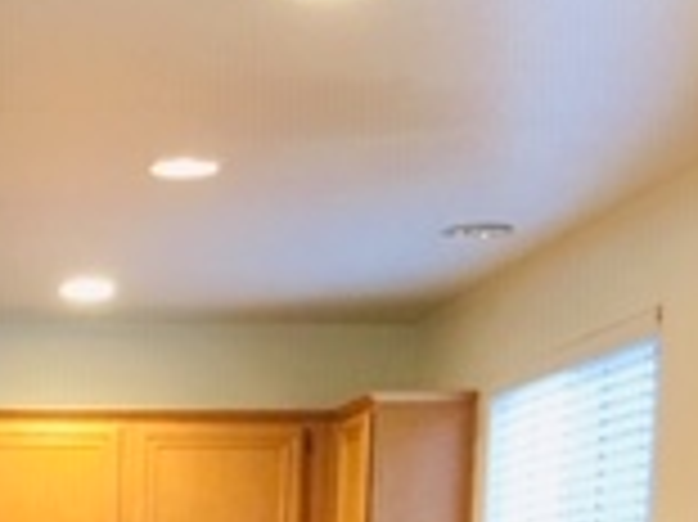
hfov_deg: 15.5
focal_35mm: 120
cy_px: 904
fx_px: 2418
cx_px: -266
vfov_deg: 11.5
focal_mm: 4.15
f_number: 2.2
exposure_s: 1/15
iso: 80
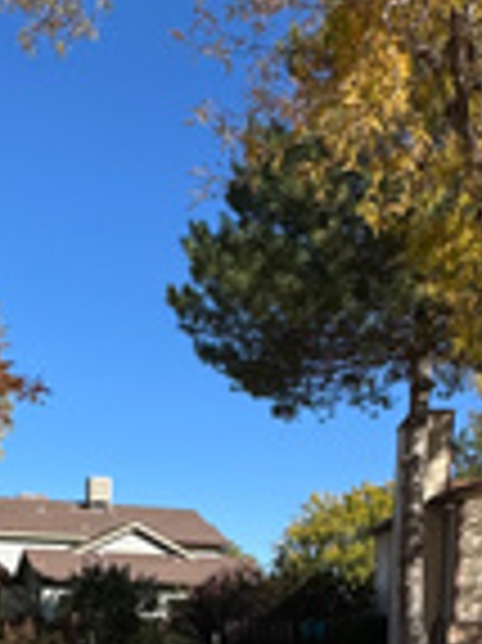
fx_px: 874
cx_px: 176
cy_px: 739
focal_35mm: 47
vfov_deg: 34.0
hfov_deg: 30.7
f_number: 2.2
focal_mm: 2.22
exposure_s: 1/1506
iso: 50
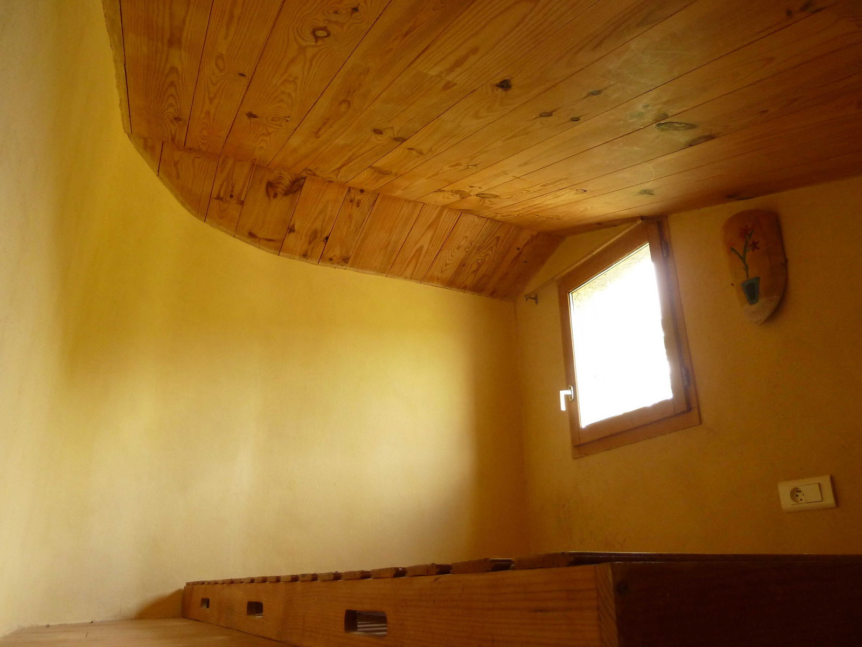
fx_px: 623
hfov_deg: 69.4
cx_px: 431
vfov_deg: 54.9
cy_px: 324
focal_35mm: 25
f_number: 3.3
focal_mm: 4.1
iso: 250
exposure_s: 1/30
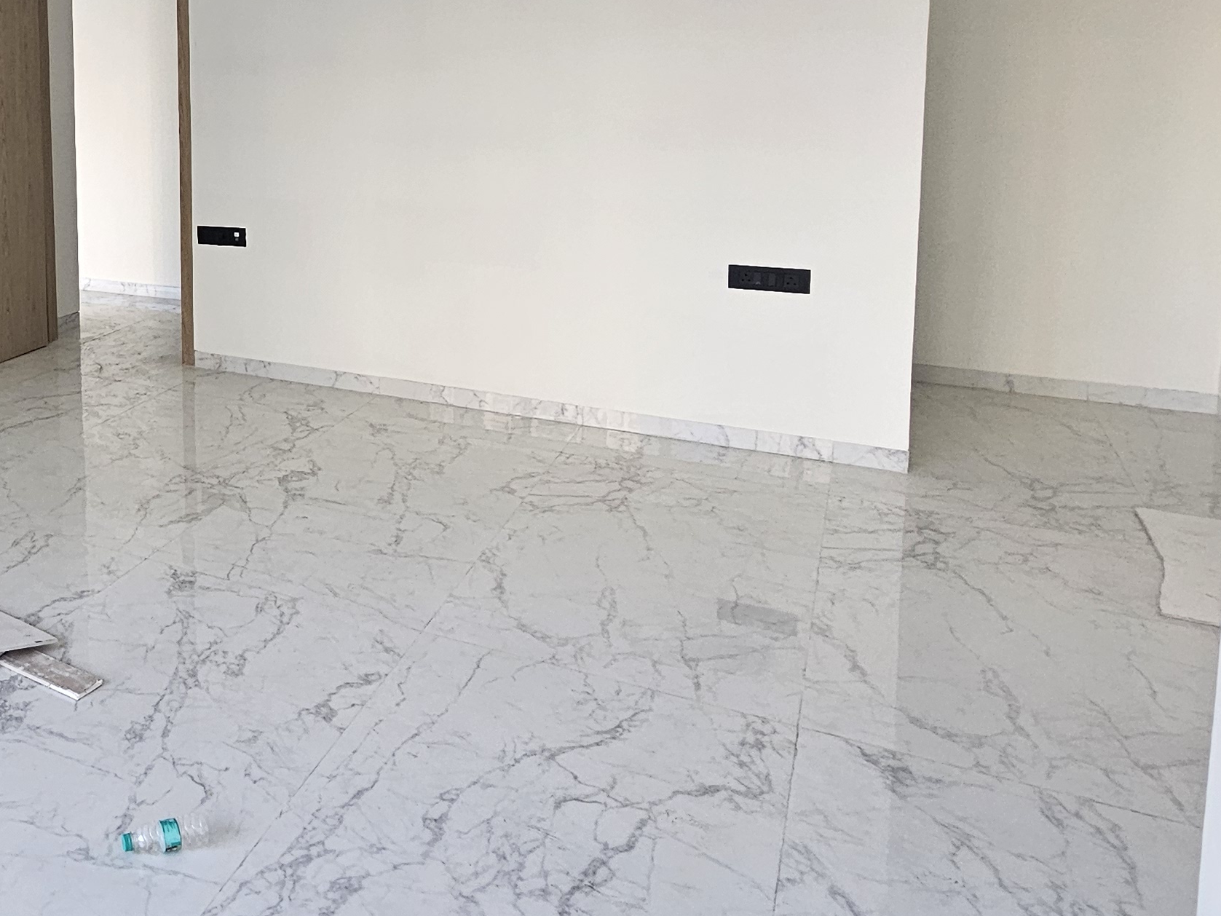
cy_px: 199
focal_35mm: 31
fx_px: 1094
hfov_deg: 49.0
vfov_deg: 43.6
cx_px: 30
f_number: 2.2
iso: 160
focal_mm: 2.2
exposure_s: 1/190
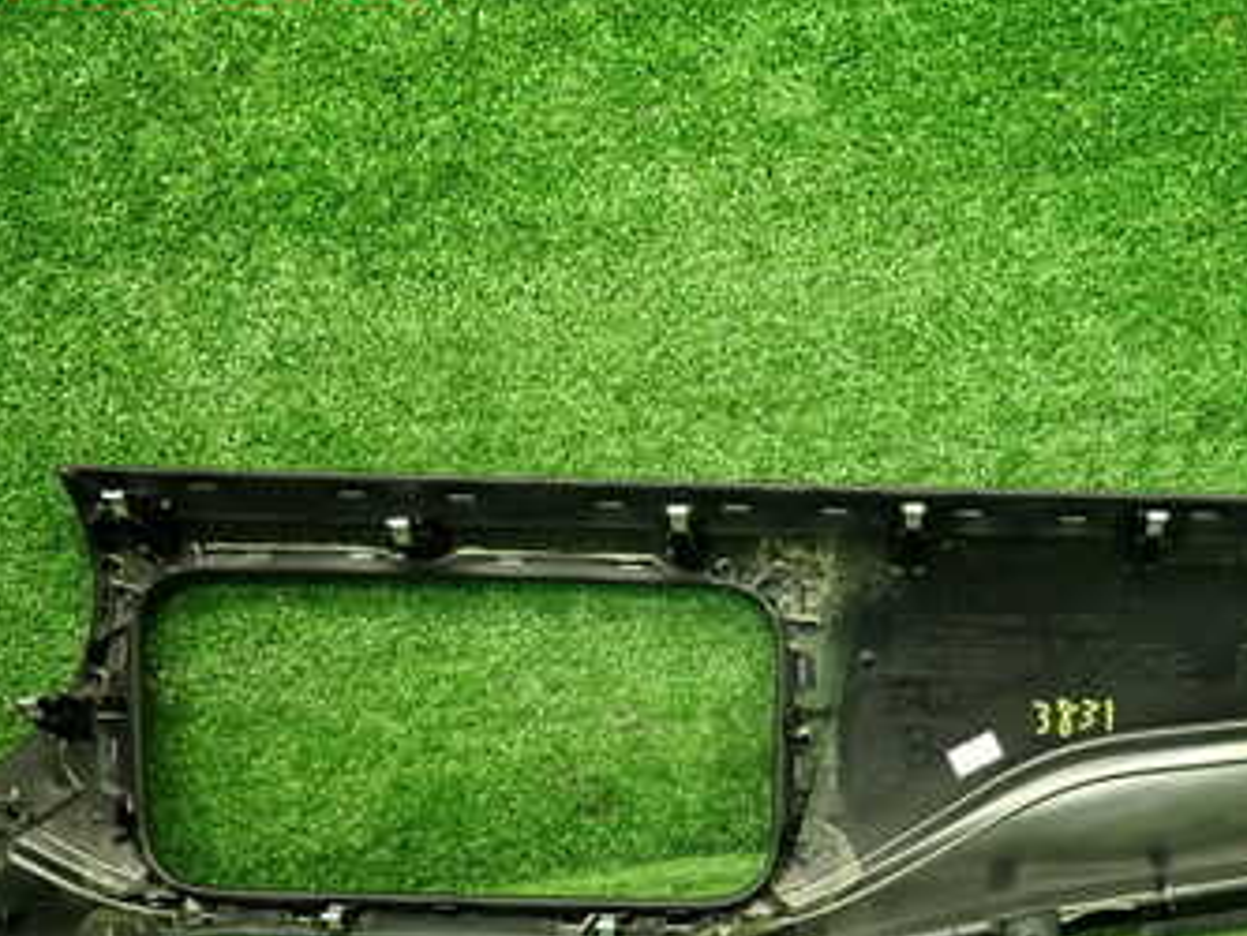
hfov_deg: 41.4
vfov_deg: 31.3
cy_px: 768
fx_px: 1622
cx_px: 861
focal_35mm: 45
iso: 200
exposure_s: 1/30
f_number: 2
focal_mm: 4.5
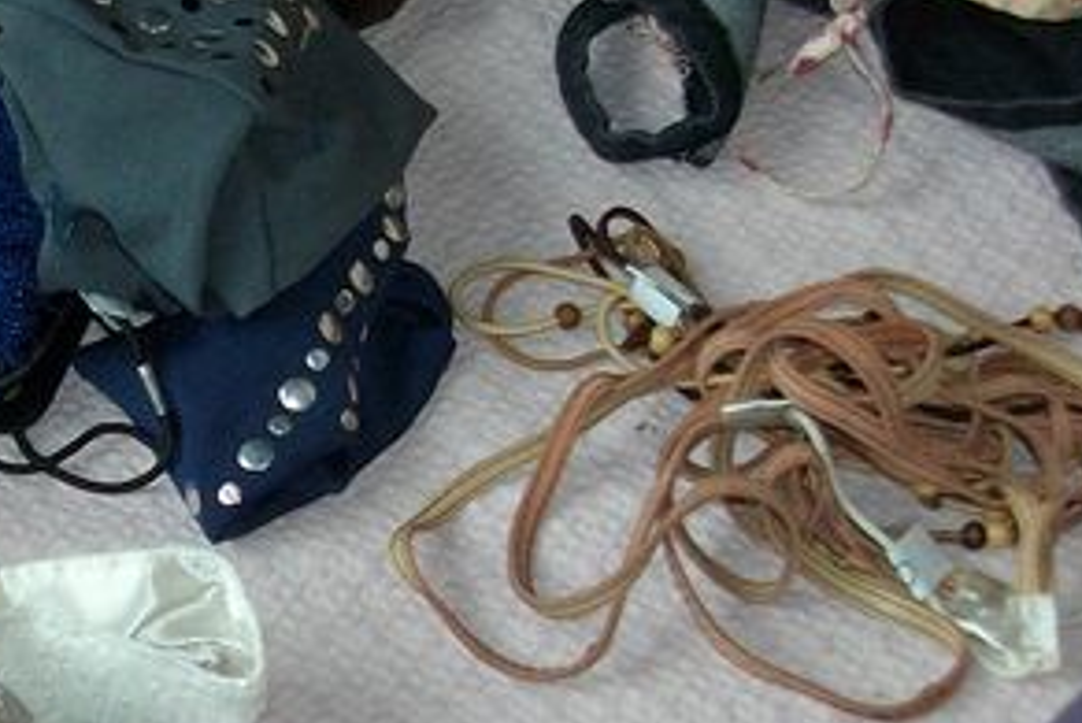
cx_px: 196
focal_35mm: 114
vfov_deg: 11.9
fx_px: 3428
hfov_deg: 17.8
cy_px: 723
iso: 125
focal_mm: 5.7
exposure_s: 1/40
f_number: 2.9
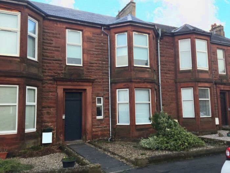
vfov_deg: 45.4
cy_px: 86
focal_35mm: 31
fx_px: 206
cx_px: 115
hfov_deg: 58.4
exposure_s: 1/206
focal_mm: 3.3
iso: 25
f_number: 2.4
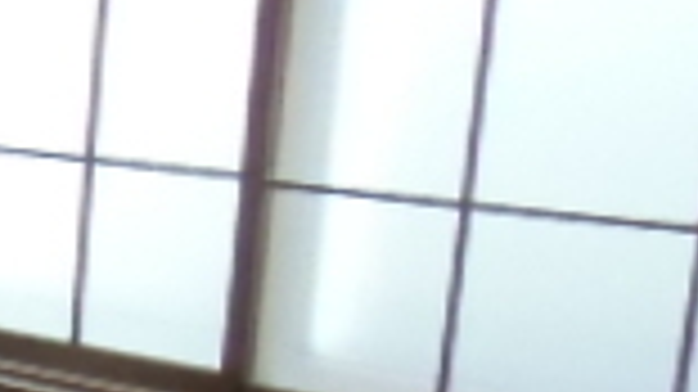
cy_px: 455
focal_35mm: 108
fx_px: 1998
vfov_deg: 11.0
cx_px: -671
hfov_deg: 15.9
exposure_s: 1/80
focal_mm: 4.24
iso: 800
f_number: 3
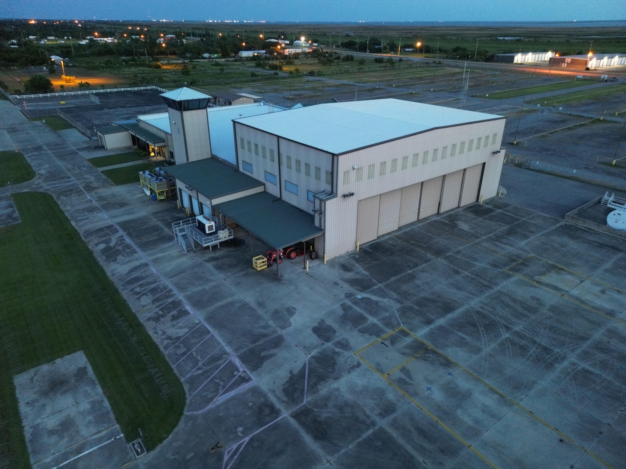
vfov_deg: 56.8
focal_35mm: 24
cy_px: 234
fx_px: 434
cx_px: 313
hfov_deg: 71.6
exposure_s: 1/5
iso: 1080
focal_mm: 6.72
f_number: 1.7
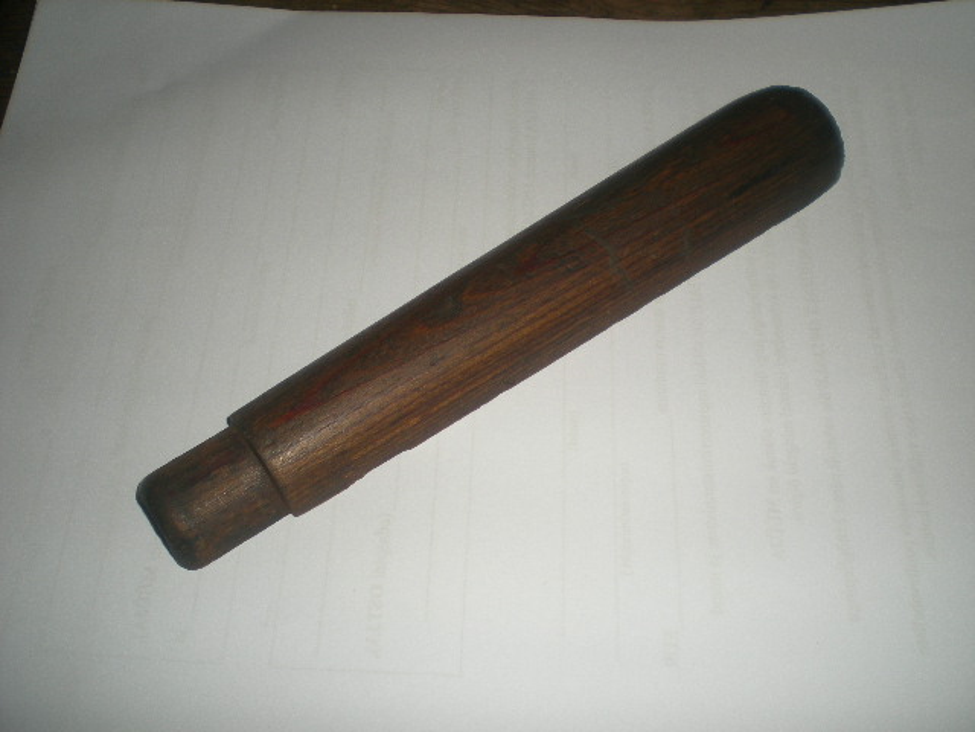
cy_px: 366
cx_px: 488
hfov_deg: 49.0
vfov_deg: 37.7
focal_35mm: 38
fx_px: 1070
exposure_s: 1/60
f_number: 3.1
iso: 50
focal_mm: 6.3
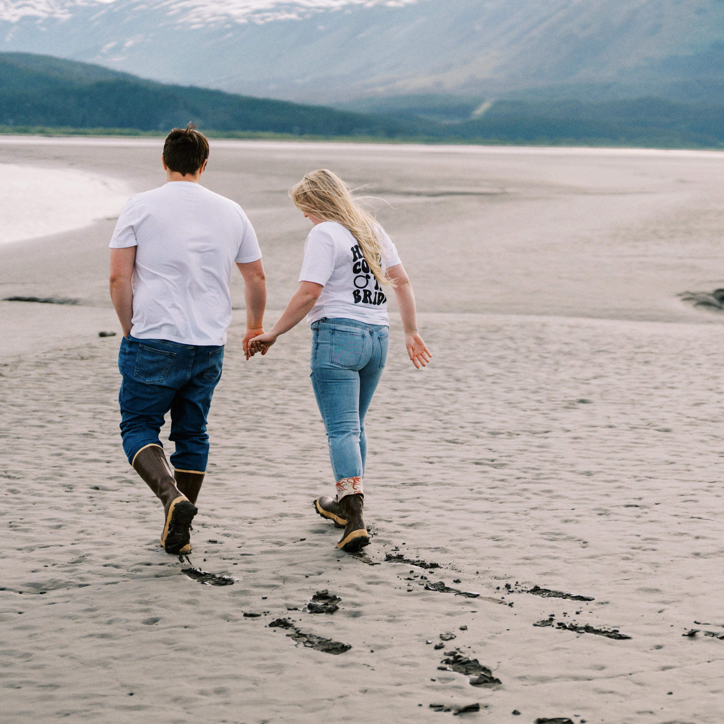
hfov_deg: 20.6
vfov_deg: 20.6
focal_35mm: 84
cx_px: 494
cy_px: 330
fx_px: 1988
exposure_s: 1/8000
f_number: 1.2
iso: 250
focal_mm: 50
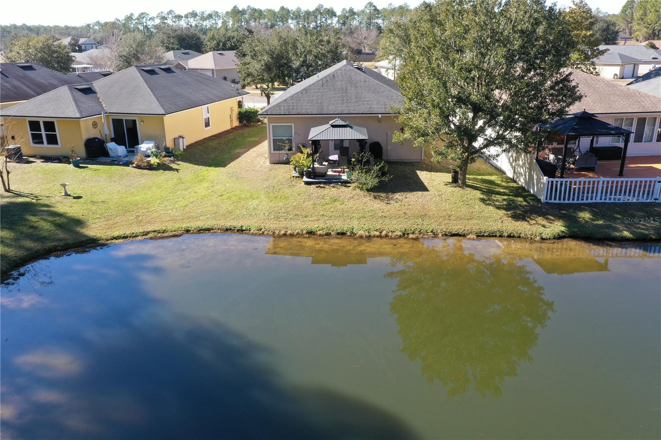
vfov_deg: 46.4
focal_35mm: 28
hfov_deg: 65.5
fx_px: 514
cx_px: 330
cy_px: 220
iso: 100
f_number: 6.3
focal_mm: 10.26
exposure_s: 1/120
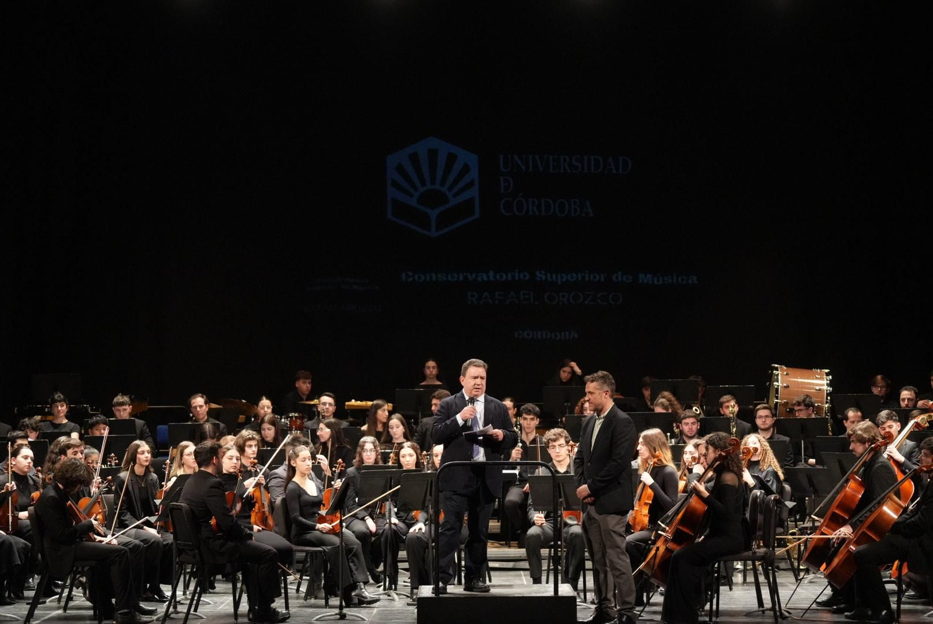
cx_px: 466
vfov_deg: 14.1
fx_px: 2515
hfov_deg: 21.0
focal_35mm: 97
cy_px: 312
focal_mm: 97
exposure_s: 1/200
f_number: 4
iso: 6400
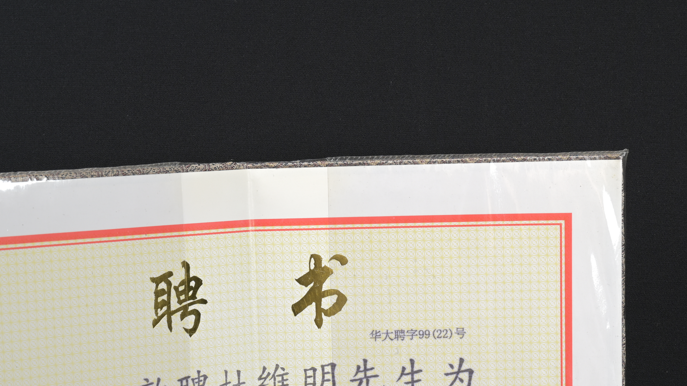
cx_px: 473
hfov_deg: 18.7
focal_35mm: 114
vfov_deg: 10.5
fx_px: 2077
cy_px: 439
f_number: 10
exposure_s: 1/200
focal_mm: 54
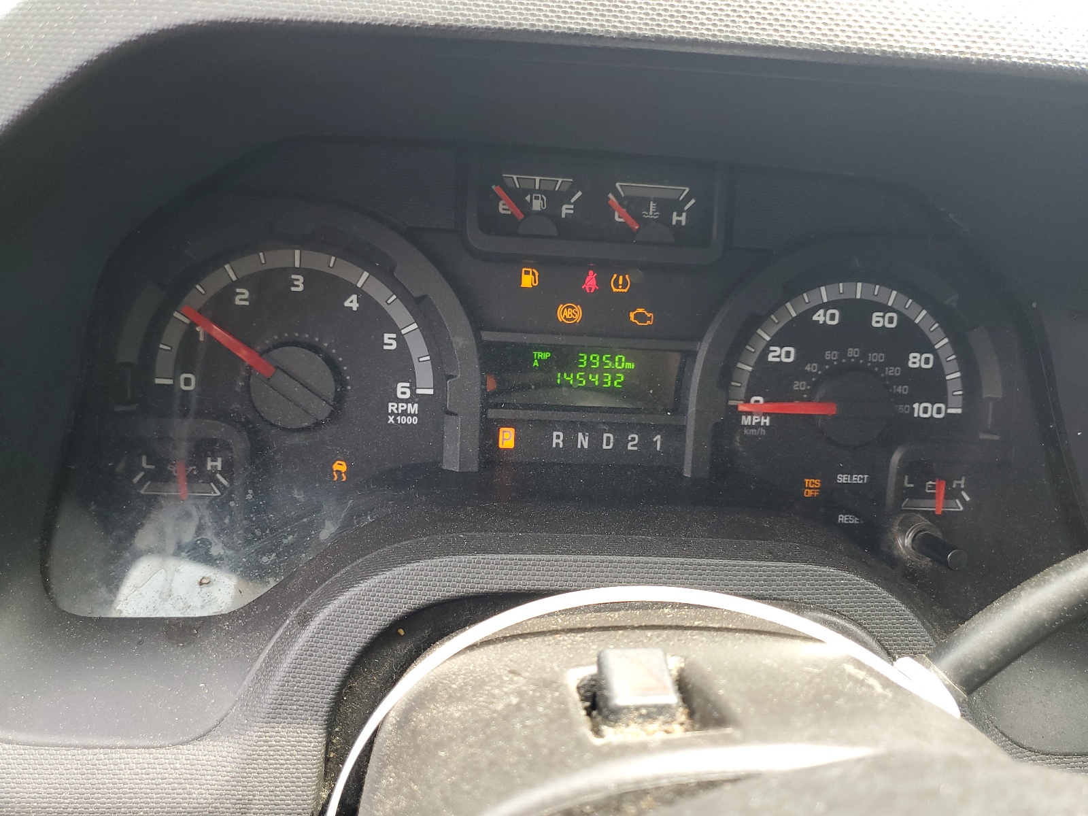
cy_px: 408
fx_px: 817
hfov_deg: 67.3
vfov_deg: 53.1
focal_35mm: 26
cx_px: 544
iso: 69
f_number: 1.5
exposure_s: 1/120
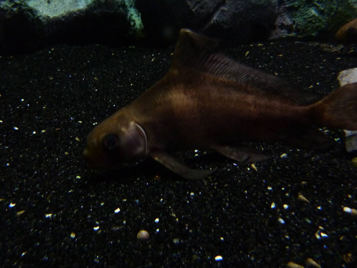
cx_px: 191
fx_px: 320
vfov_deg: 45.4
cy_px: 123
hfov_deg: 58.3
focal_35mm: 31
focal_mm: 4.1
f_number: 3.3
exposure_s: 1/8
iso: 400
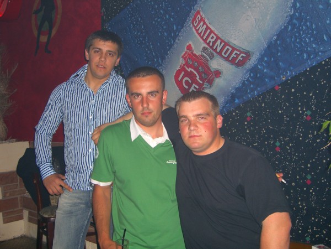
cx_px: 166
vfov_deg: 37.7
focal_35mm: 38
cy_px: 124
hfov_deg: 49.0
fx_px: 363
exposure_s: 1/60
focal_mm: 7.9
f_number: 2.8
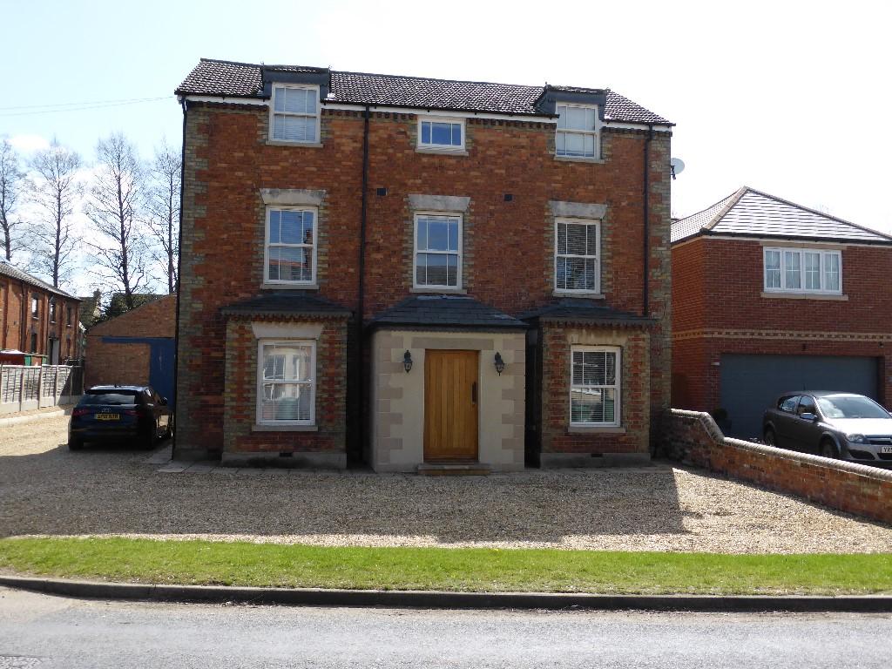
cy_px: 334
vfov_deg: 45.4
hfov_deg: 58.4
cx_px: 446
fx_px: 799
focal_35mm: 31
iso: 100
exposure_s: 1/500
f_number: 3.6
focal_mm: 5.4
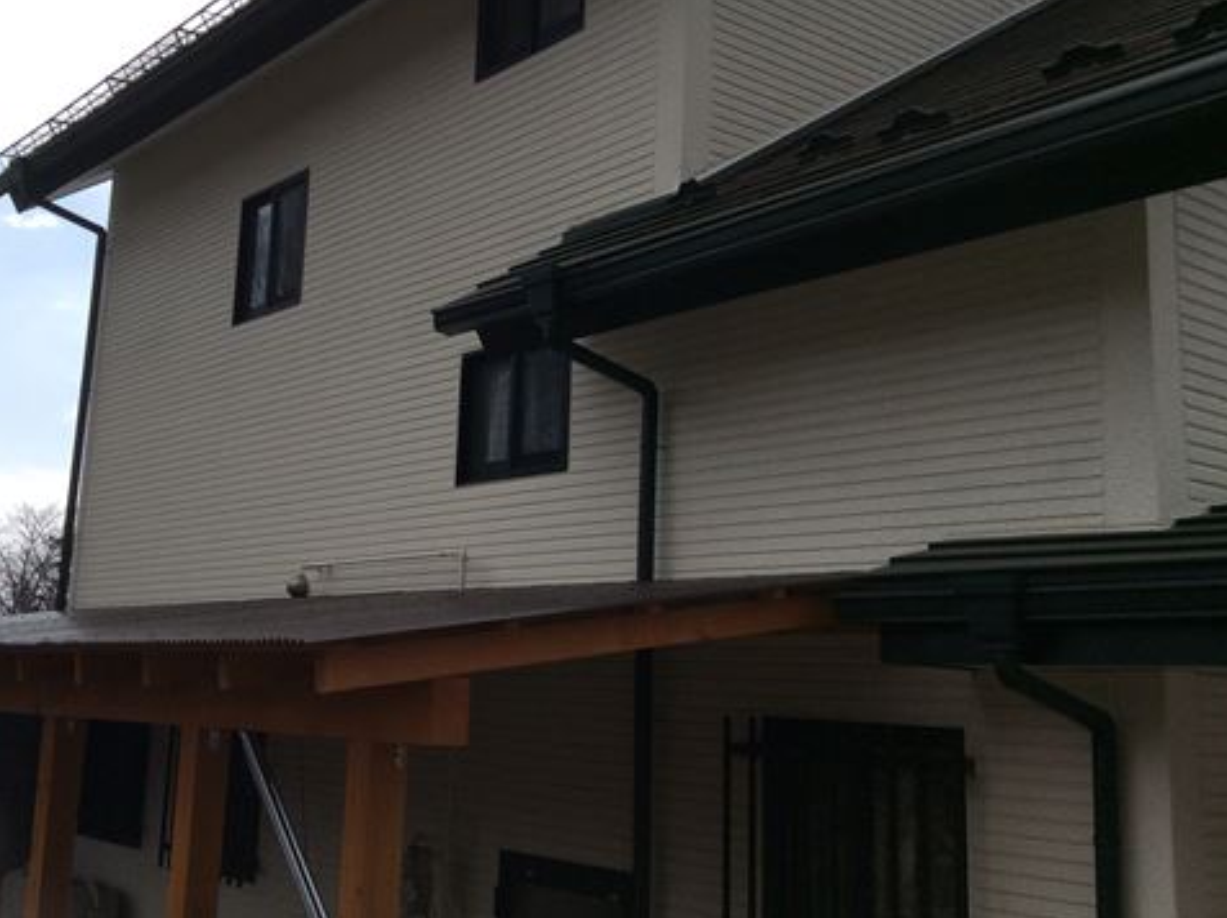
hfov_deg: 43.7
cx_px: 510
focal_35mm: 43
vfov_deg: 33.5
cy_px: 389
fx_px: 1523
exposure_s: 1/2488
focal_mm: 3.3
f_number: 2.4
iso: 32
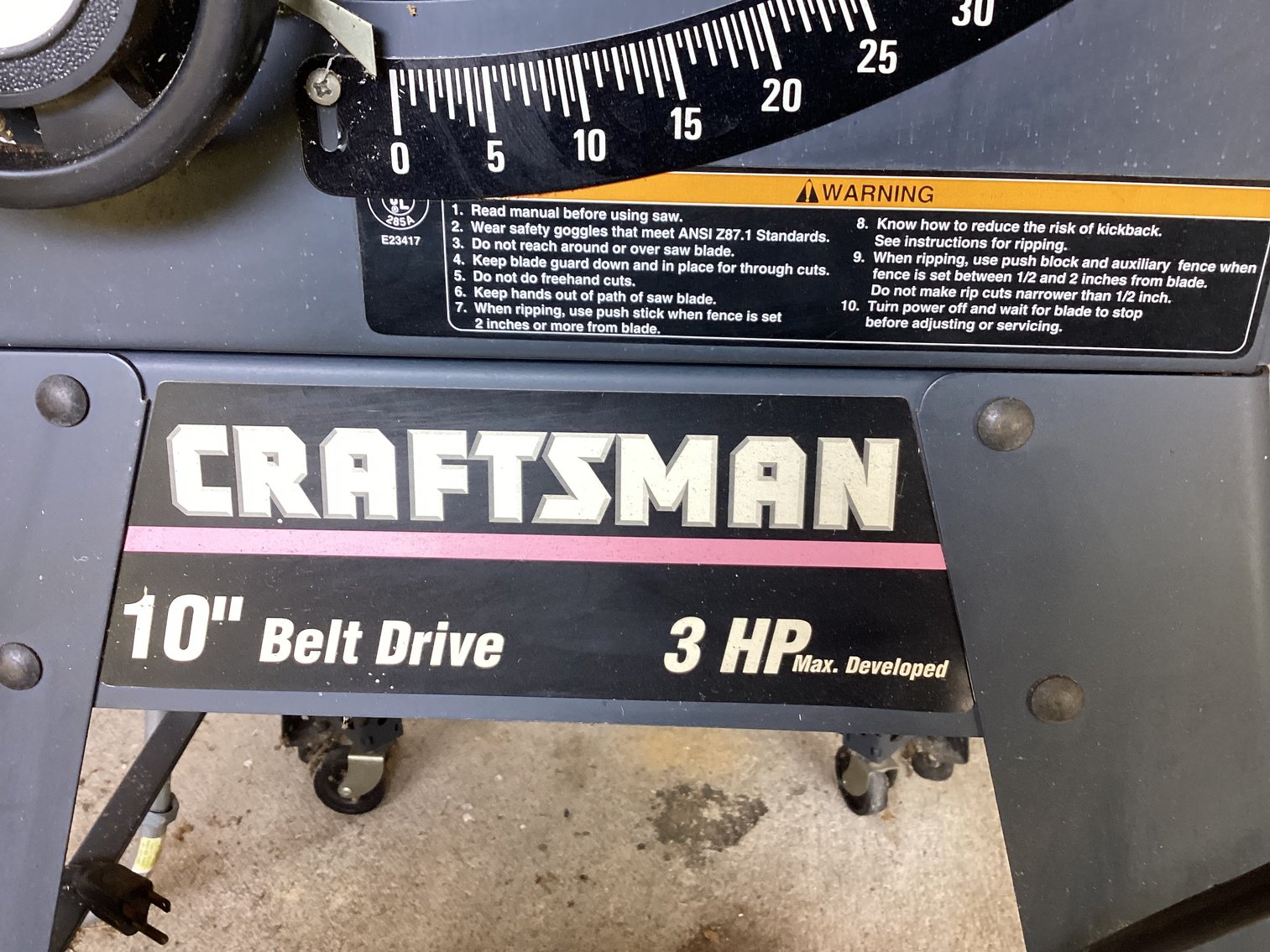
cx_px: 635
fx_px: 1137
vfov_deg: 45.4
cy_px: 476
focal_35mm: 31
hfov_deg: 58.3
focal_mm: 3.3
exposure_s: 1/60
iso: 160
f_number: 2.4
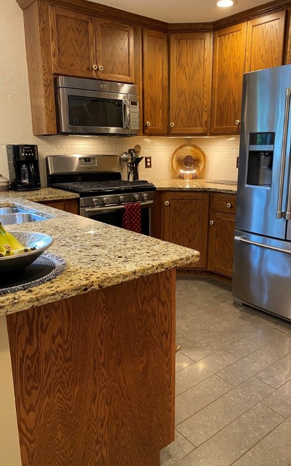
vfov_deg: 66.5
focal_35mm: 28
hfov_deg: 44.5
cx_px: 158
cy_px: 231
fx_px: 356
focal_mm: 4.25
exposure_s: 1/60
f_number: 1.8
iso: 250
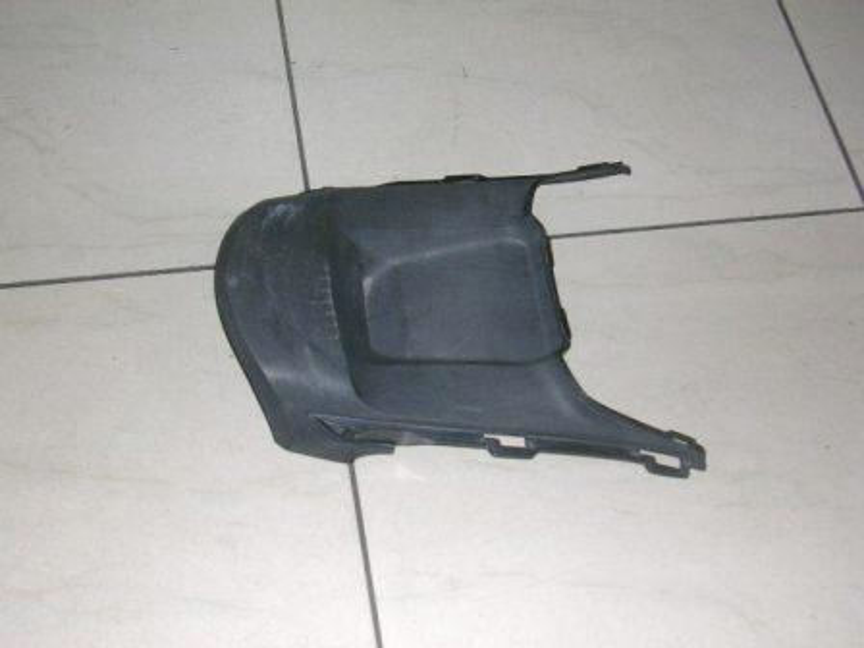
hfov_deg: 35.5
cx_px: 432
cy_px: 324
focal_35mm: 54
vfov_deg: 27.0
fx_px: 1348
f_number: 3.4
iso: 50
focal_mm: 9.1
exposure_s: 1/60.1
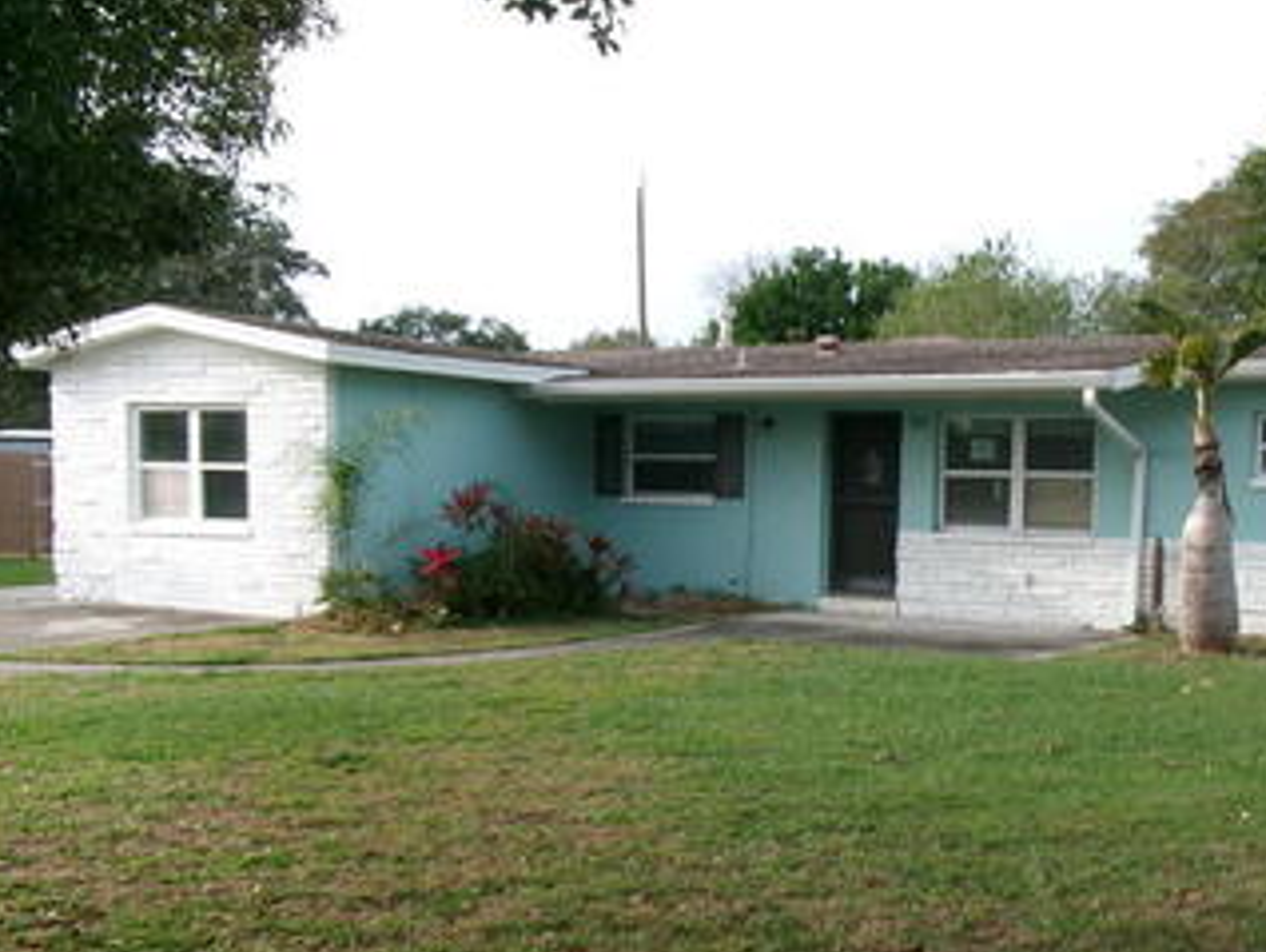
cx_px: 948
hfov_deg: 41.7
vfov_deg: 32.7
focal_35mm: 44
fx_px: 1610
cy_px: 615
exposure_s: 1/38
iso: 100
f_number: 10.8
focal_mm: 5.1
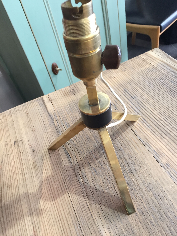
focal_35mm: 29
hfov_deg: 48.2
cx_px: 88
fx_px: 198
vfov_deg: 61.7
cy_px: 118
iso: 100
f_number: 2.2
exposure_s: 1/33
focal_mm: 4.15
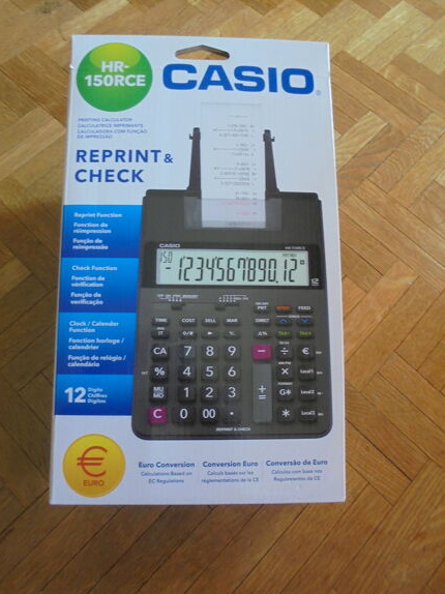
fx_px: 497
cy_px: 281
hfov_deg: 48.1
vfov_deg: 61.6
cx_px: 201
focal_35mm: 29
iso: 250
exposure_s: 1/30
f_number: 3.5
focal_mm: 4.6
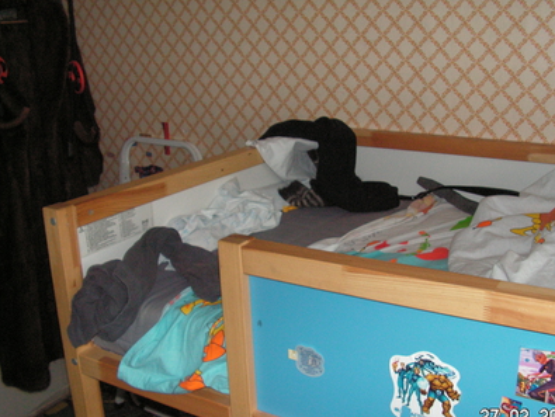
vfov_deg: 35.2
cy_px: 226
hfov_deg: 45.6
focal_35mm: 41
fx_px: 658
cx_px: 315
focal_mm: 6
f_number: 3.2
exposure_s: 1/40
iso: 160
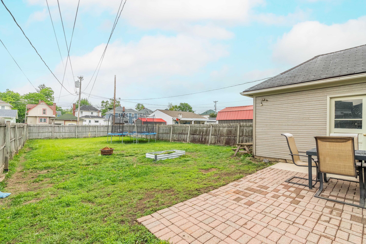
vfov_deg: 73.7
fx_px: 163
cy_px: 122
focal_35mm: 16
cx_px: 183
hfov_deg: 96.7
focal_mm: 16
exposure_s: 1/1000
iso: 500
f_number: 8
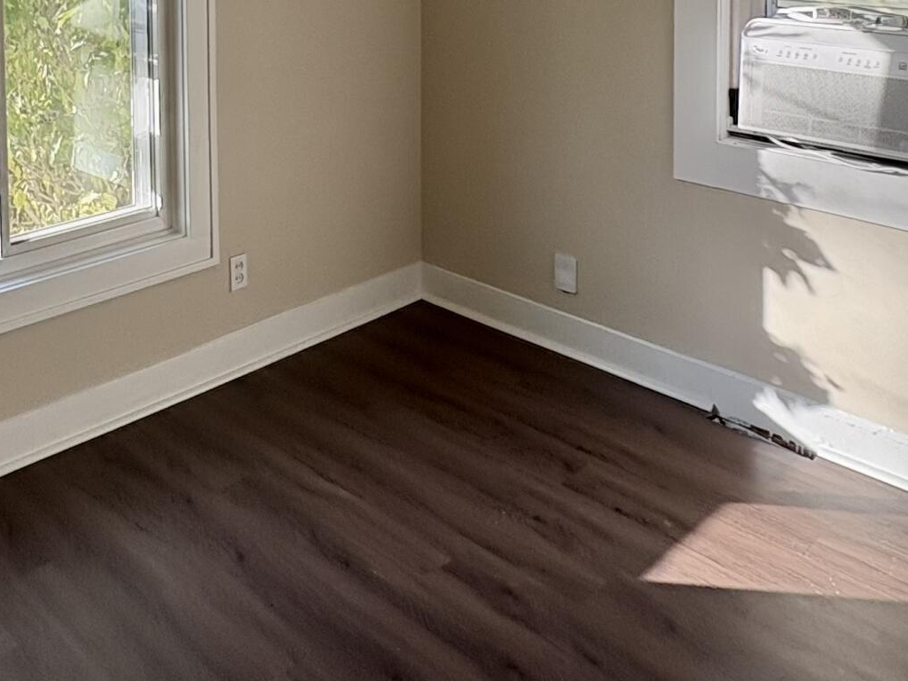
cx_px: 297
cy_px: -67
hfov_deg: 45.0
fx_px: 1075
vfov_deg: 31.3
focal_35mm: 41
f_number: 2.2
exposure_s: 1/150
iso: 64
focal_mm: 2.22
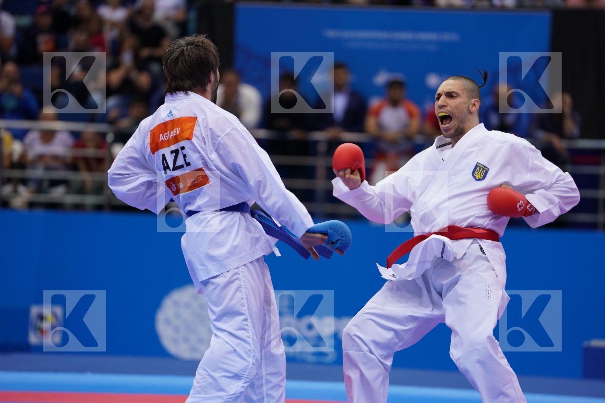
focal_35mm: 200
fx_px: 3361
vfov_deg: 6.9
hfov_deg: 10.3
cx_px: 302
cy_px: 202
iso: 1000
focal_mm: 200
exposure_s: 1/1000
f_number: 2.8
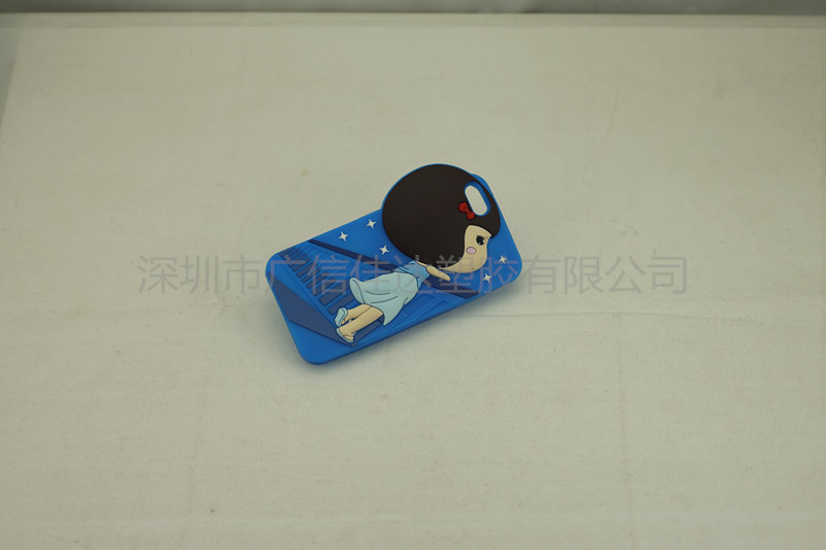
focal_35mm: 75
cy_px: 275
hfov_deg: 27.0
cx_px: 413
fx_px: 1720
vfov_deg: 18.2
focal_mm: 50
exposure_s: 1/80
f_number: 4
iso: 125
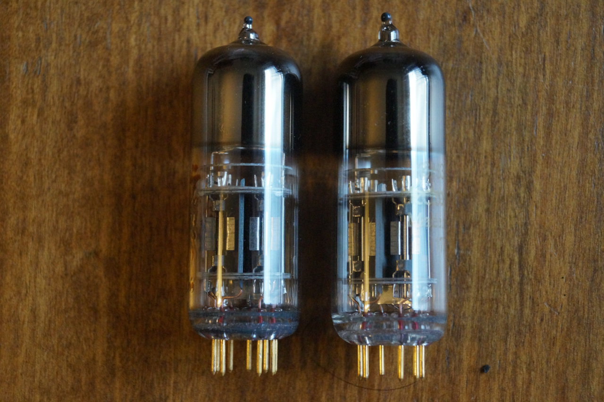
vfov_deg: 16.5
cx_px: 302
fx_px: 1383
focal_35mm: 82
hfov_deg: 24.6
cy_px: 201
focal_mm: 55
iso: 3200
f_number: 5.6
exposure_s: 1/160
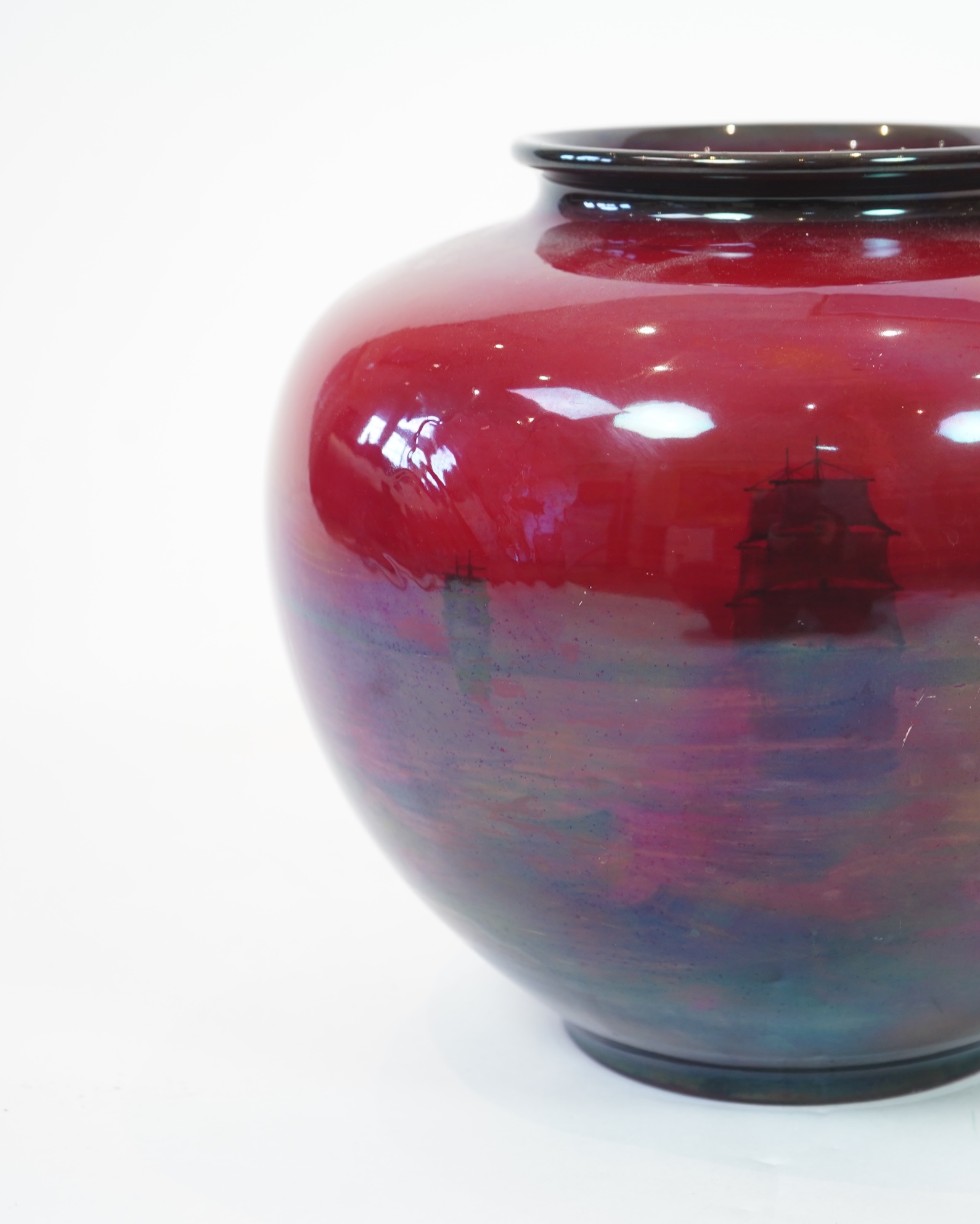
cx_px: 820
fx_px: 2465
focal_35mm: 68
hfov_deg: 22.1
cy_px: 614
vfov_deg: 27.9
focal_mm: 48
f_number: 5.6
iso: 800
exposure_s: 1/30
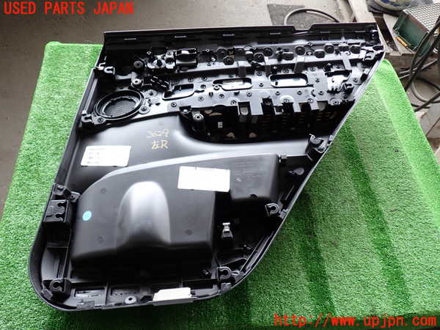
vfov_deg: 46.8
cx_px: 220
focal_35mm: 30
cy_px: 165
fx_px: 381
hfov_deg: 60.0
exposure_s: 1/60
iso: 160
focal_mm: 5.4
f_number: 2.3
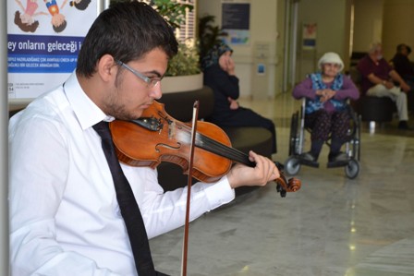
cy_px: 138
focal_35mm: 72
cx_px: 207
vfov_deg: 18.9
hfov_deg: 28.1
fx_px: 828
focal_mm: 48
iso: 720
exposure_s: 1/60
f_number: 5.6
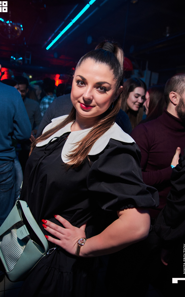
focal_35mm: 27
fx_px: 214
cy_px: 151
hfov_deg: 46.8
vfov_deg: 69.3
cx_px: 89
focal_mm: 17
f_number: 2.8
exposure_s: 1/125
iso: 800
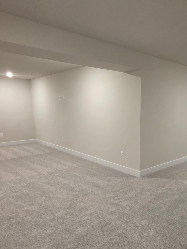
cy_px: 151
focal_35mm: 26
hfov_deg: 51.1
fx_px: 187
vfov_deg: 66.6
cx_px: 137
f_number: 1.9
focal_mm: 2.2
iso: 400
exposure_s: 1/60
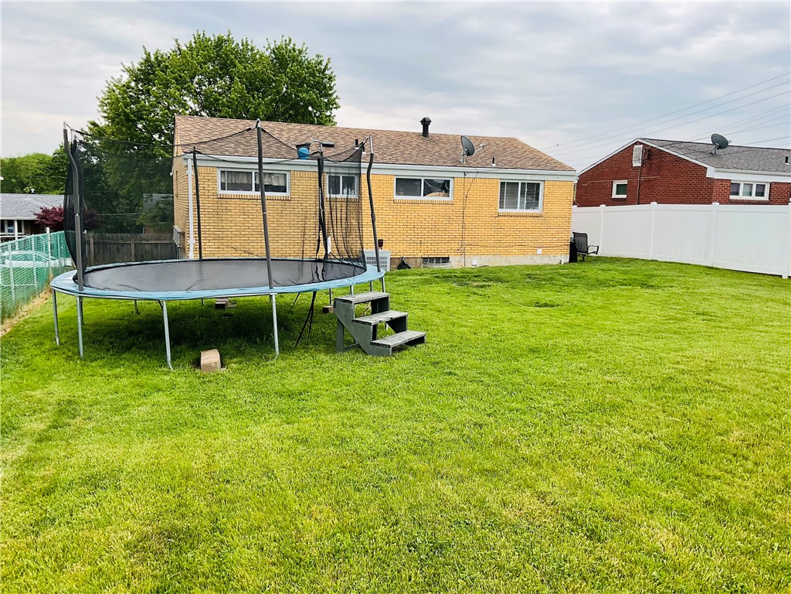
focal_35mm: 29
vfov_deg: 48.2
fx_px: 663
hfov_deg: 61.7
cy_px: 297
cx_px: 396
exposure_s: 1/642
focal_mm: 3
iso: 16
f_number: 1.8
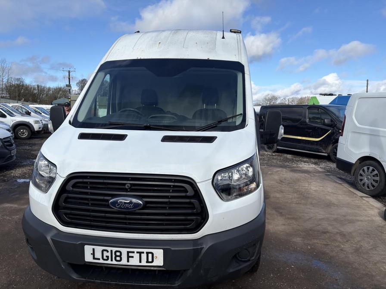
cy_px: 144
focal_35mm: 26
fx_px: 290
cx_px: 193
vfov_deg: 53.1
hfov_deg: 67.3
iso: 50
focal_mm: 5.96
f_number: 1.6
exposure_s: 1/3448
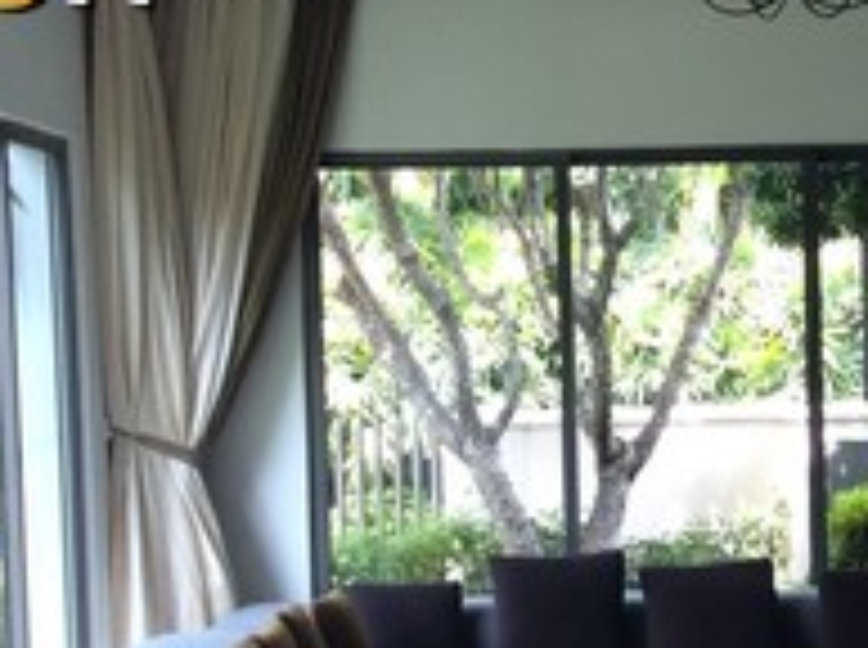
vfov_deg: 13.9
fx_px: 2653
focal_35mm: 106
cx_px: 895
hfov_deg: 18.1
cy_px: 504
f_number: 2.4
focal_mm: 3.3
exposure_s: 1/60
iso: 32
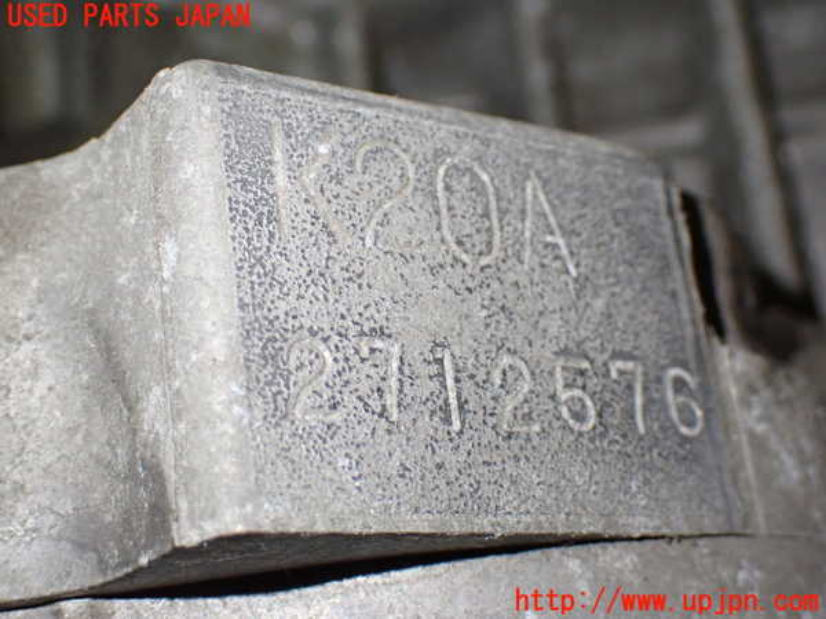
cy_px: 310
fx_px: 1384
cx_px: 413
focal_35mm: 58
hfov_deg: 33.2
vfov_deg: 25.2
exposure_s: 1/60
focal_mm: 10.35
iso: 800
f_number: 3.5
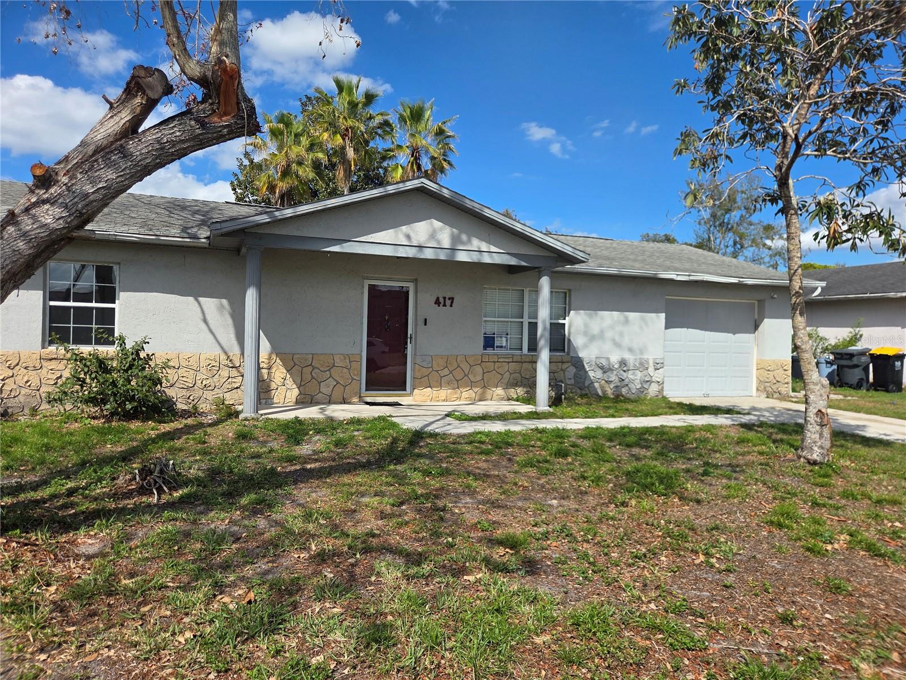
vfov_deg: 58.9
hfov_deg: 73.9
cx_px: 453
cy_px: 340
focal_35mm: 23
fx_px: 602
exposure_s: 1/5545
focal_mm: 5.4
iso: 80
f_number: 1.8
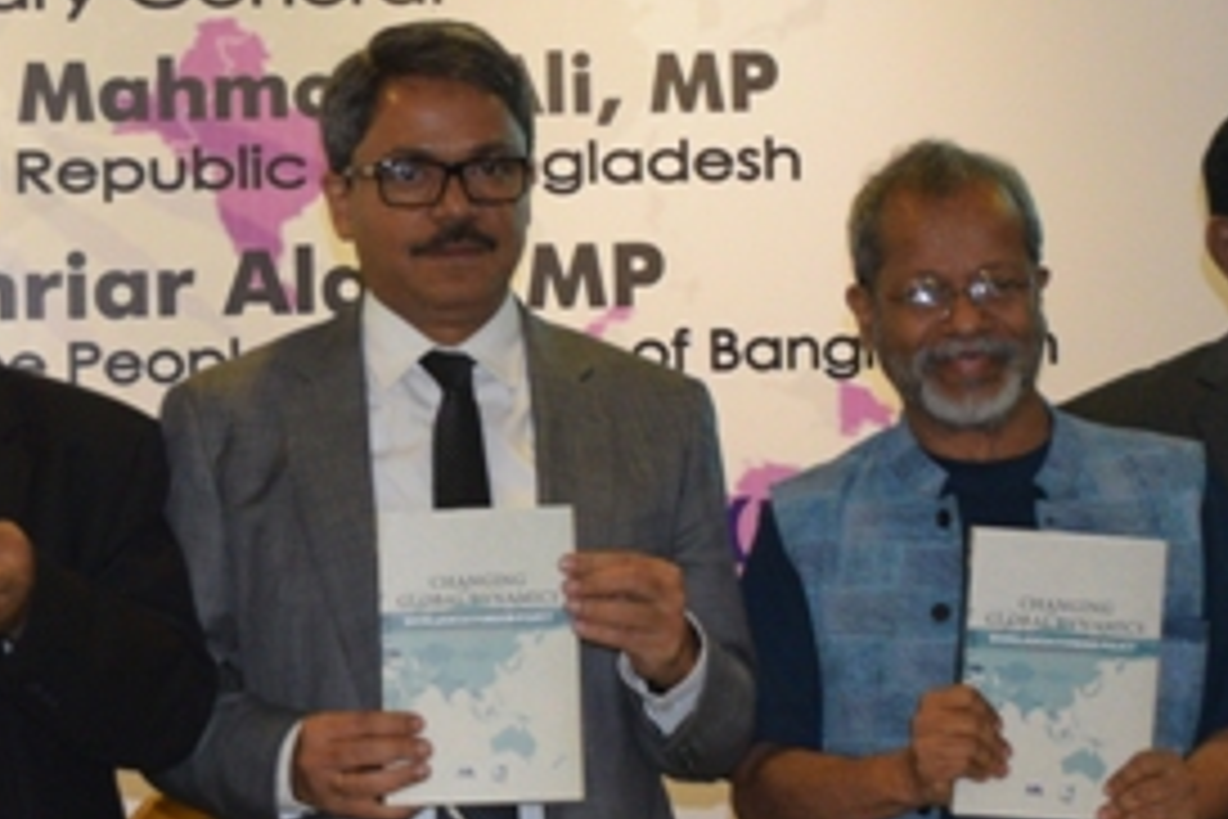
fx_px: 4605
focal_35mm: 135
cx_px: 171
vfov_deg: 10.2
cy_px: 376
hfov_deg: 15.1
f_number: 4.5
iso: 800
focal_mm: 24
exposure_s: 1/80
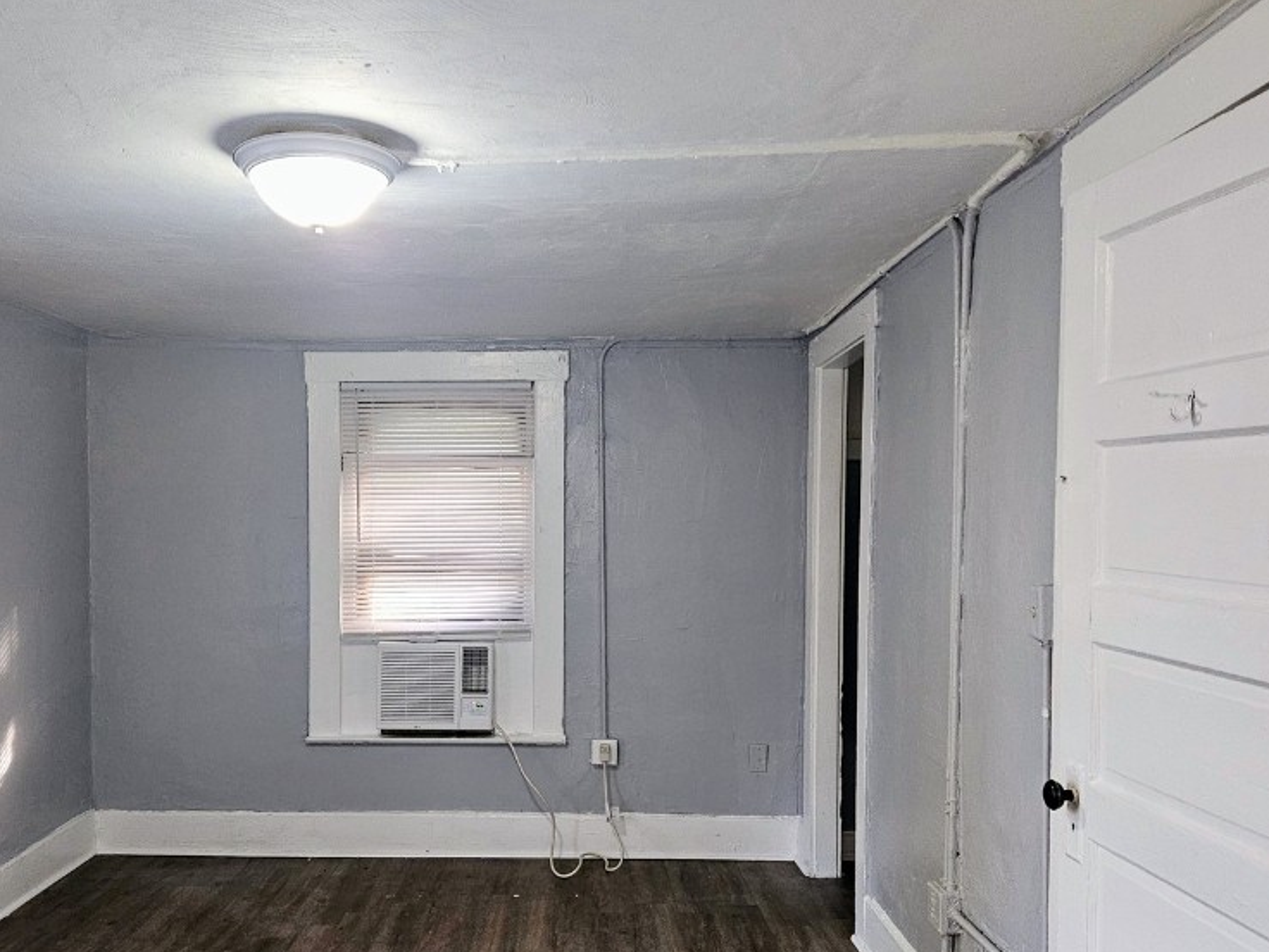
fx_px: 1173
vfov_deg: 44.0
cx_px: 550
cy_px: 547
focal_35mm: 32
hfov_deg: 56.6
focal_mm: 5.4
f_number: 1.8
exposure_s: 1/40
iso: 125
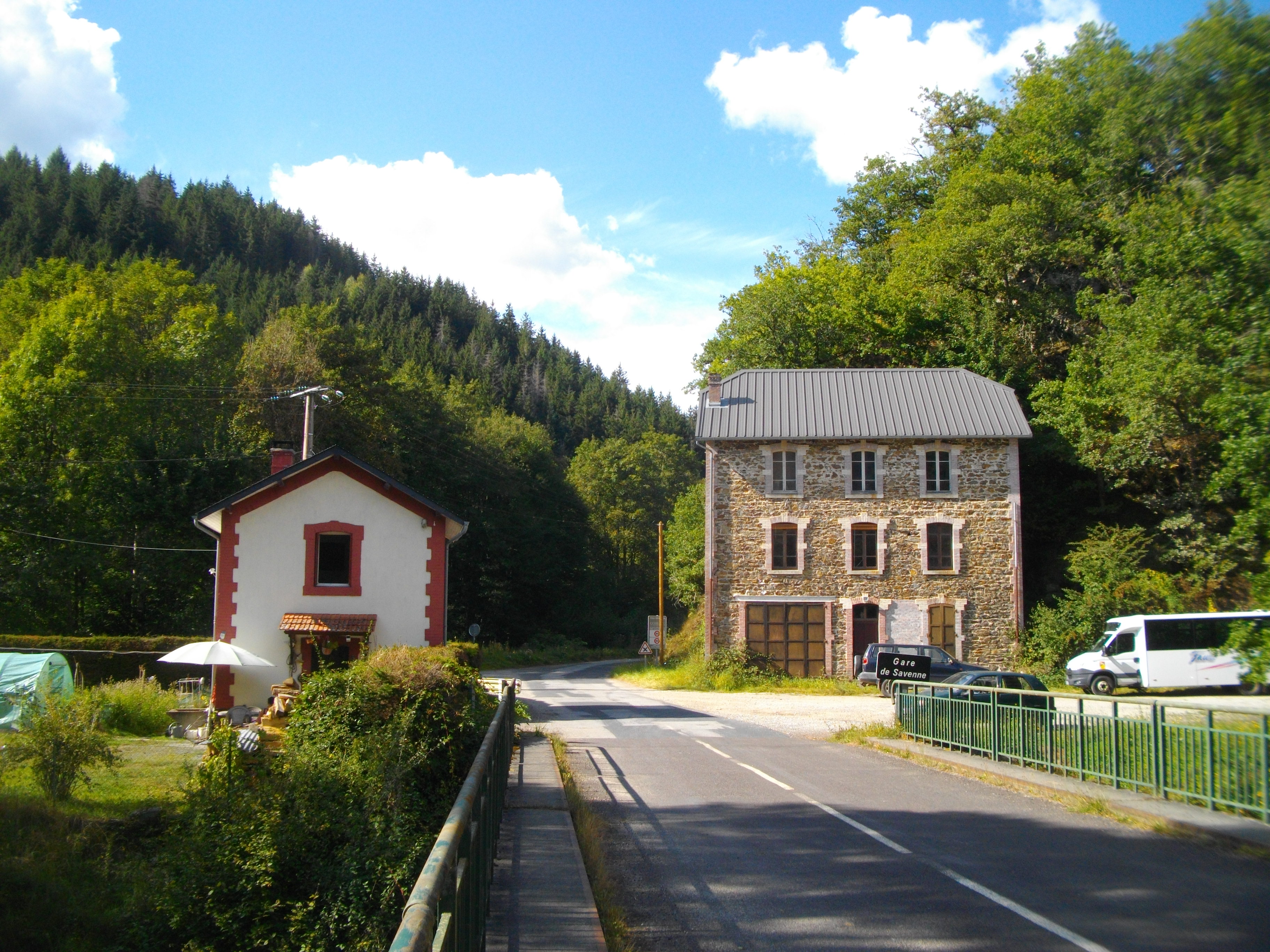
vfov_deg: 45.4
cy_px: 476
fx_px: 1137
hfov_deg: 58.4
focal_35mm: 31
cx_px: 635
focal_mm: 5.7
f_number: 8.8
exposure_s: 1/80
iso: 100
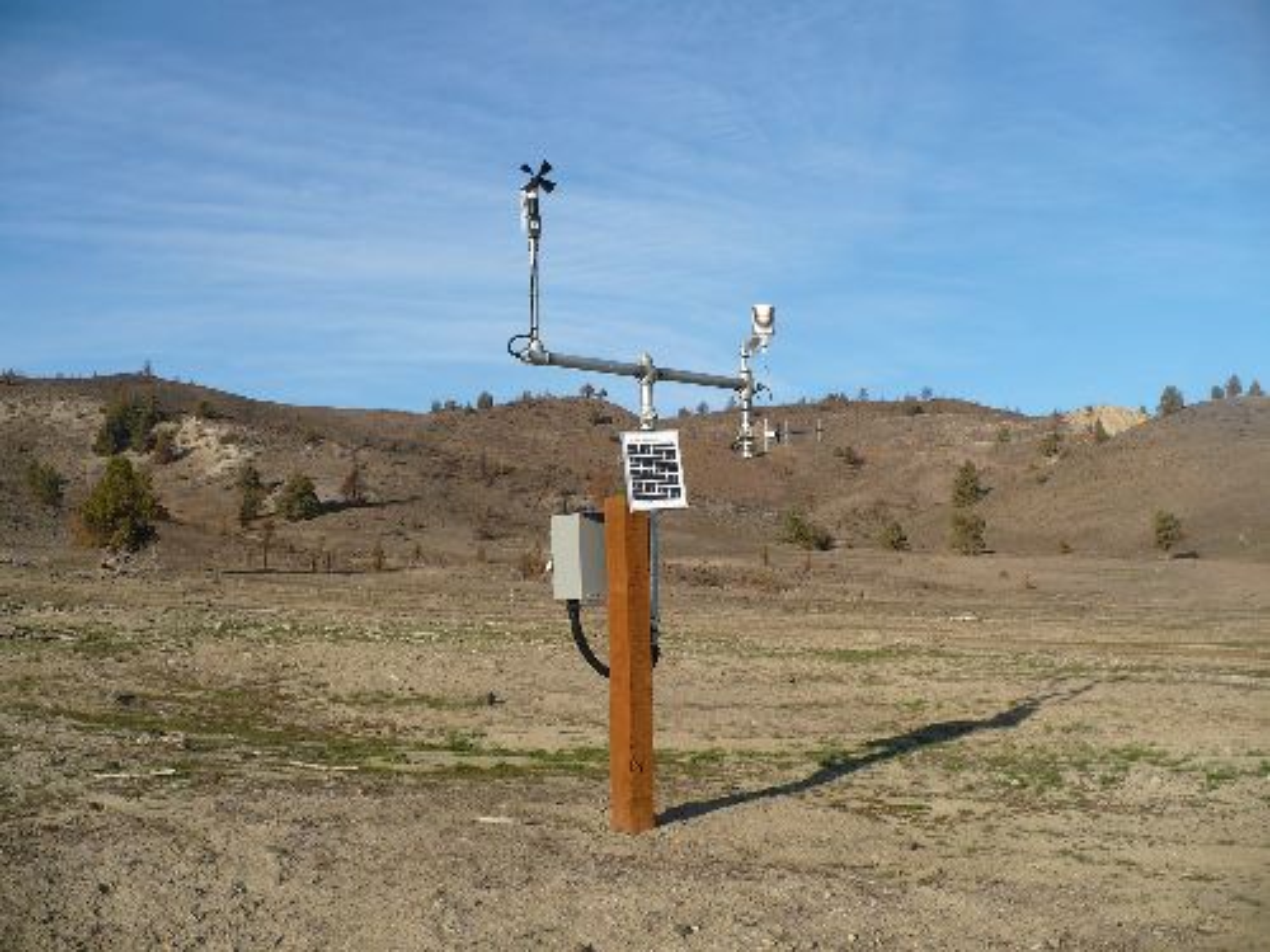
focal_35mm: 37
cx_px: 635
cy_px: 476
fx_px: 1357
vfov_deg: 38.7
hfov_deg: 50.1
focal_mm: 6.1
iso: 100
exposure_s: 1/200
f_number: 8
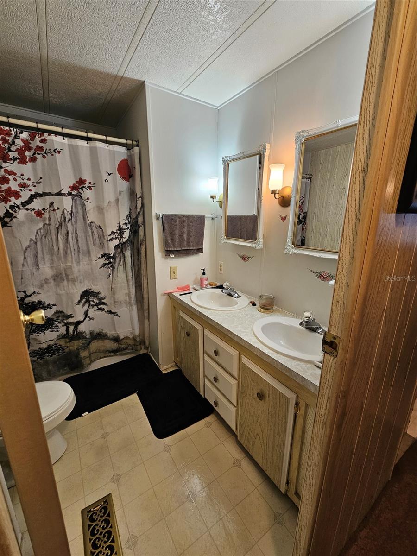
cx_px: 208
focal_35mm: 13
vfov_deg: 106.2
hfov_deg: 89.9
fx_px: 209
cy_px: 278
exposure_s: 1/60
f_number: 2.2
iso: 125
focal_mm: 2.2
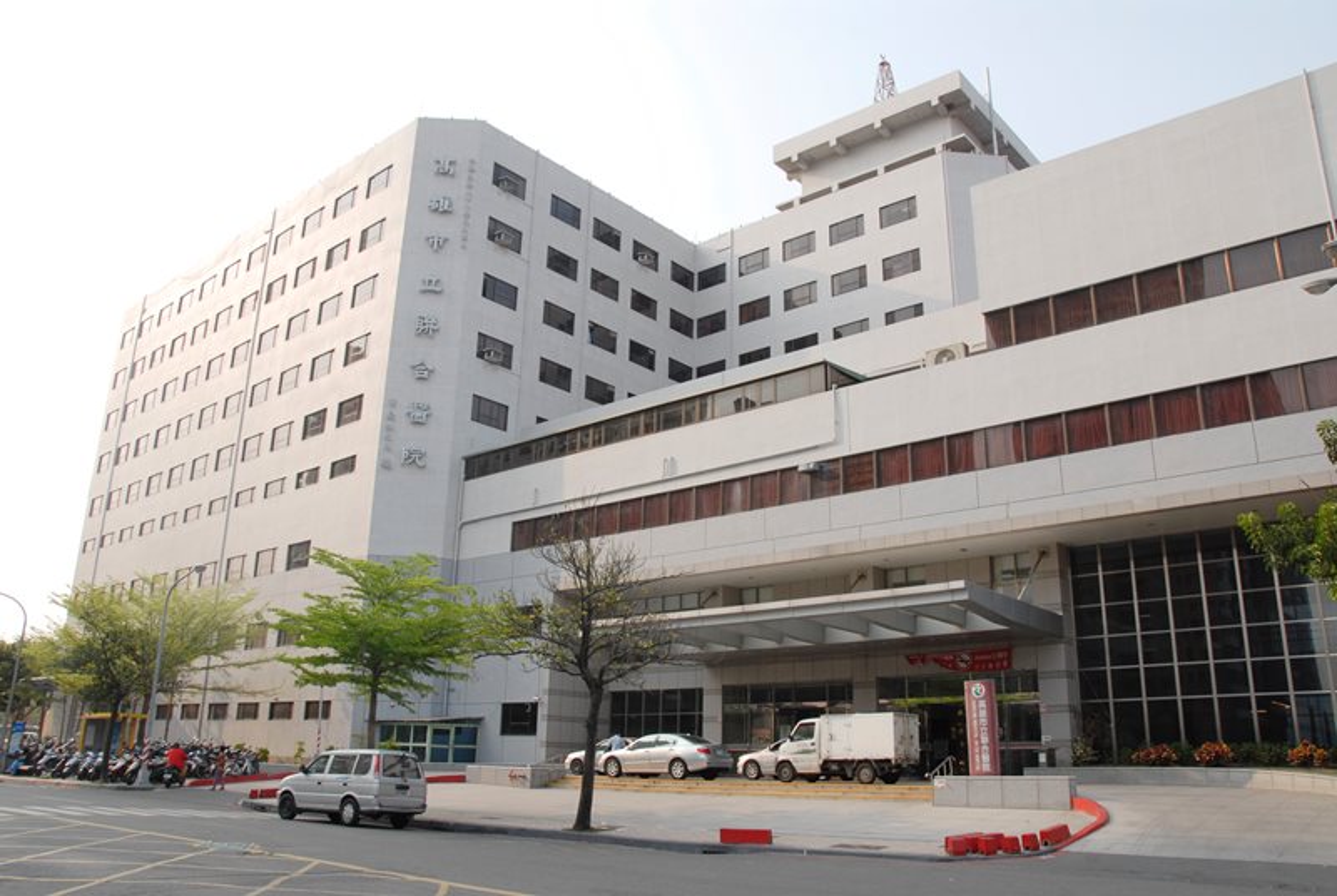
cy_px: 448
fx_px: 1004
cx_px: 668
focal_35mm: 27
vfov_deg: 48.1
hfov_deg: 67.3
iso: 100
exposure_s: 1/80
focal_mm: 18
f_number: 11
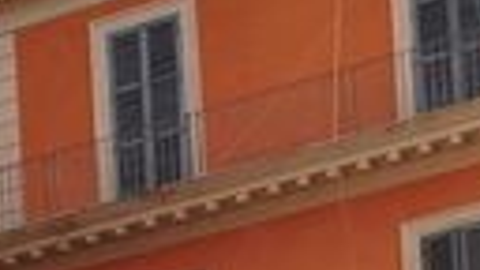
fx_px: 3831
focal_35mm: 301
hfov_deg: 6.6
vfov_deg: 3.9
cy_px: 908
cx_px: -904
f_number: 11
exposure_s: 1/400
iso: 200
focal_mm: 24
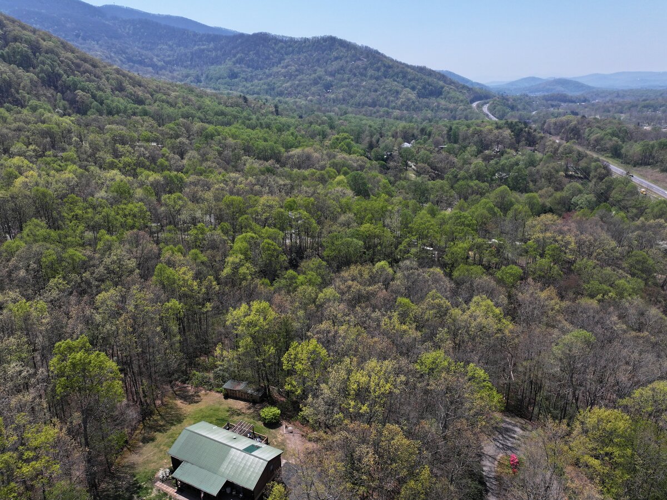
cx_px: 334
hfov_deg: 71.6
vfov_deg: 56.8
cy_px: 250
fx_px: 462
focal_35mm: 24
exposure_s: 1/2500
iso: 120
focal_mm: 12.29
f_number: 2.8
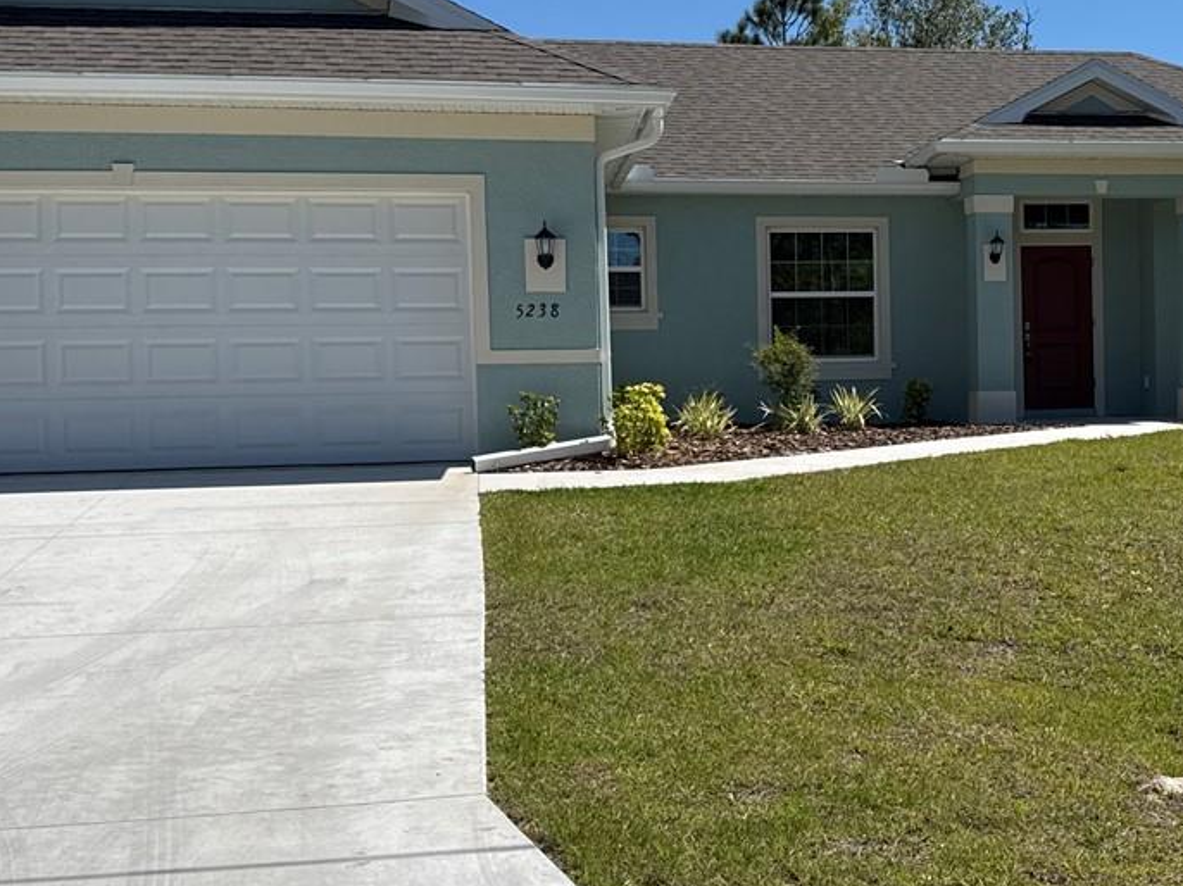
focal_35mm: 56
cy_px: 419
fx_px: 1913
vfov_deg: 26.1
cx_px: 933
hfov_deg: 33.4
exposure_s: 1/7937
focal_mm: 6.76
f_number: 1.78
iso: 80
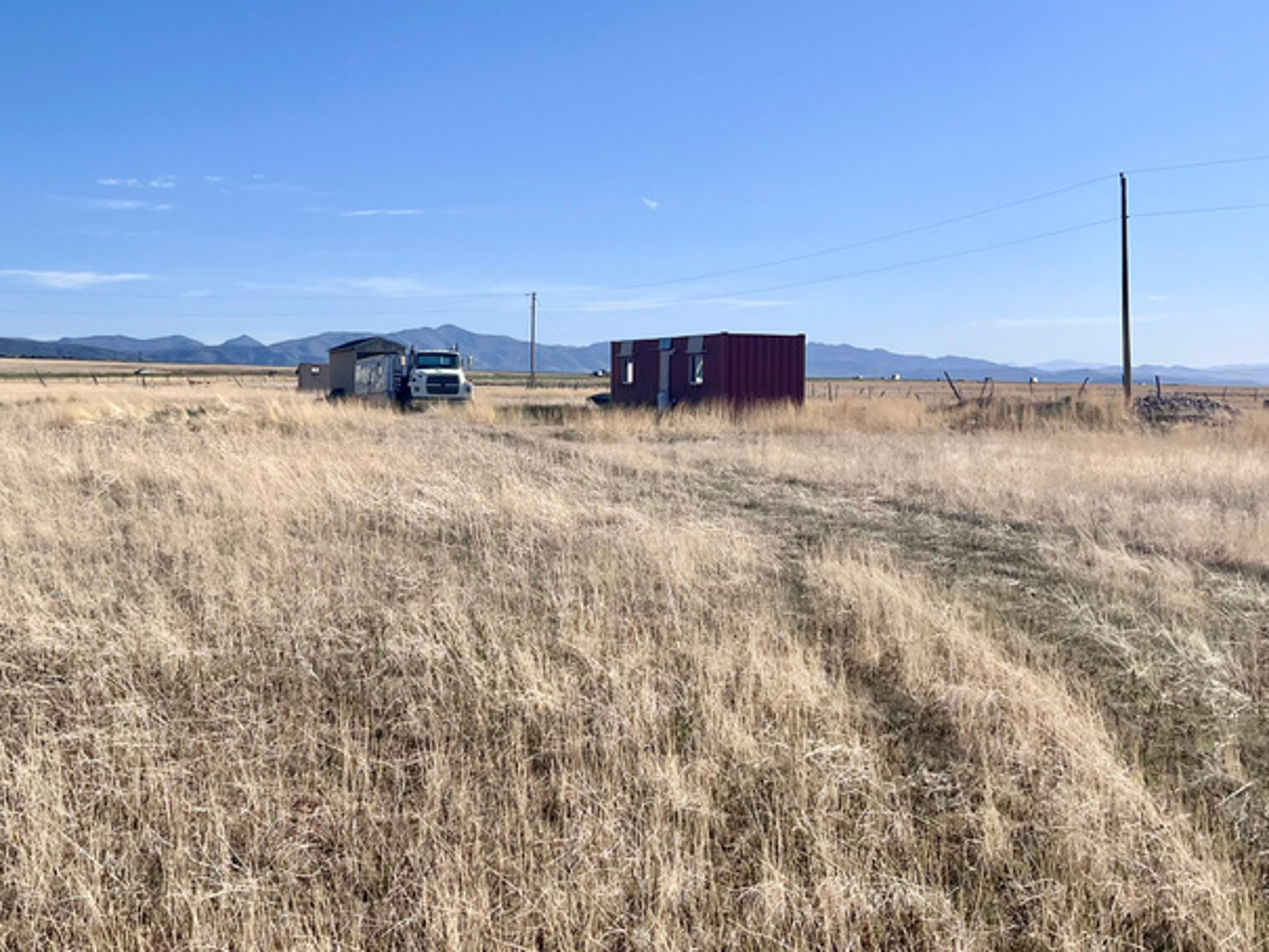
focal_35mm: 44
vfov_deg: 32.6
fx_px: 1613
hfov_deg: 41.6
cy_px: 306
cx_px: 306
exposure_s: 1/6211
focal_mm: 5.7
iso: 50
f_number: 1.5
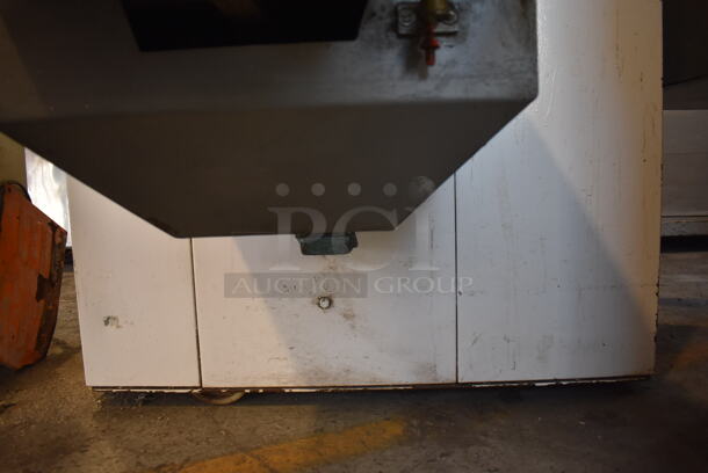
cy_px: 236
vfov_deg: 48.0
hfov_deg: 67.3
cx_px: 354
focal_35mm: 27
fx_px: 531
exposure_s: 1/160
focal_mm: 18
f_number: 3.5
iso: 800
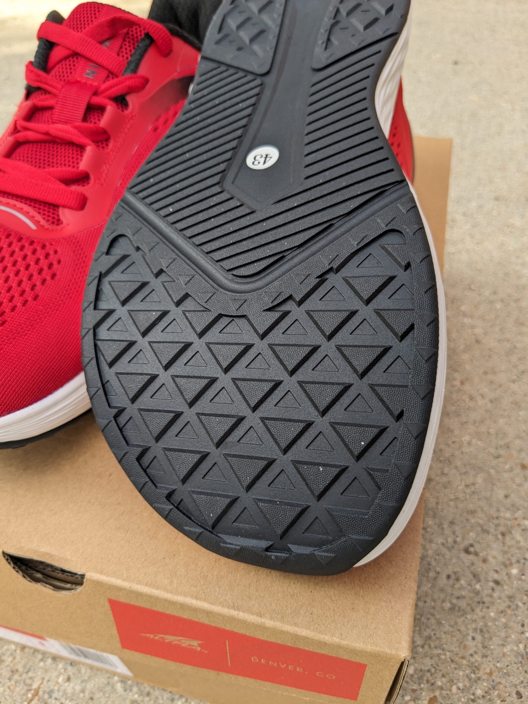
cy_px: 352
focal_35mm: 27
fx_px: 549
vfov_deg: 65.3
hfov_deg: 51.4
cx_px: 264
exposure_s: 1/557
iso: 45
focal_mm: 4.38
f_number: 1.73
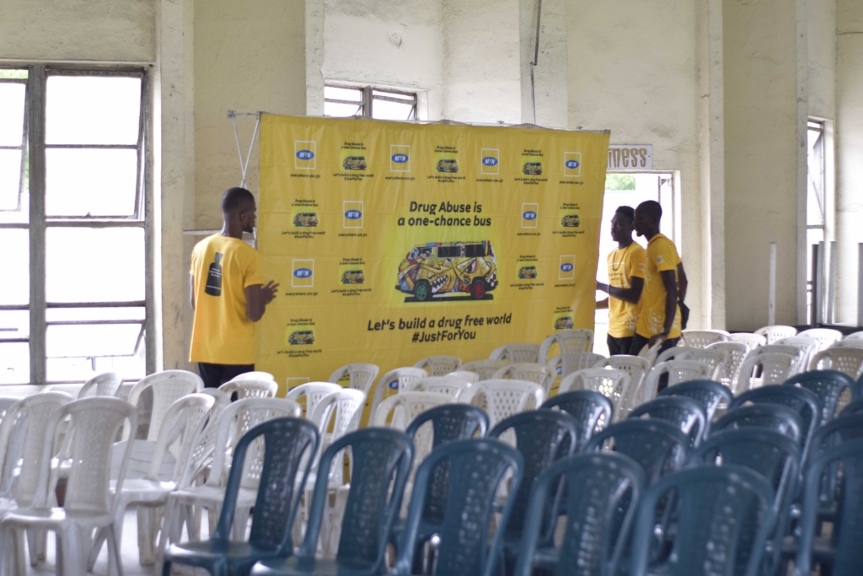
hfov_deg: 27.0
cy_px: 288
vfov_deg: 18.2
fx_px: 1798
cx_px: 432
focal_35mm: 75
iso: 200
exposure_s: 1/125
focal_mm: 50
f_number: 2.2
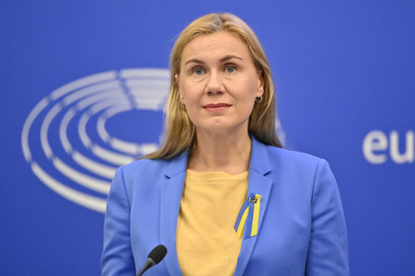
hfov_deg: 10.3
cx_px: 208
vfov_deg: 6.9
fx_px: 2304
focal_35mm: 200
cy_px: 138
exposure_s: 1/1000
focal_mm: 200
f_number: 2.8
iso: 5000
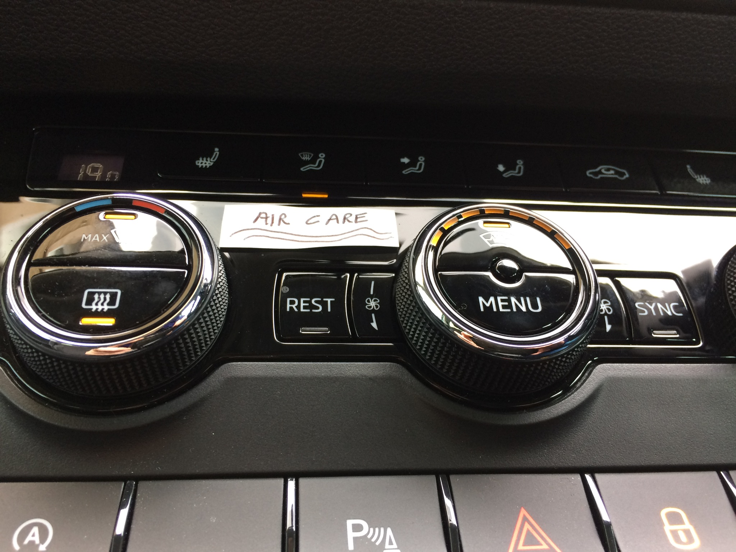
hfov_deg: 61.7
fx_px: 617
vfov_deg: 48.2
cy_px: 276
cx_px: 368
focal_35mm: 29
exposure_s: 1/33
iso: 100
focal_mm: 4.15
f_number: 2.2
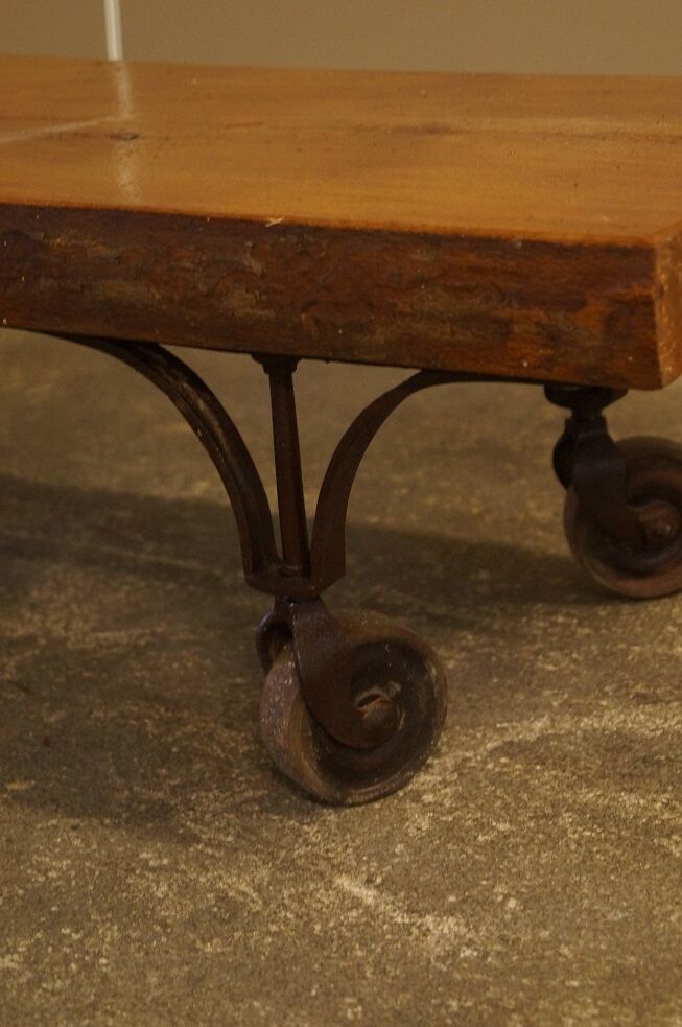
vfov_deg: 24.8
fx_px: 2336
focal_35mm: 82
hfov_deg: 16.6
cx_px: 341
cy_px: 514
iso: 1600
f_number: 5.6
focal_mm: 55
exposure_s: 1/15
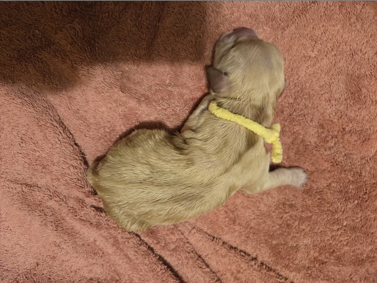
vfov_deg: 58.9
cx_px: 188
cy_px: 142
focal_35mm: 23
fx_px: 250
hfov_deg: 73.9
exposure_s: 1/60
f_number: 1.8
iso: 1000
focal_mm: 5.4
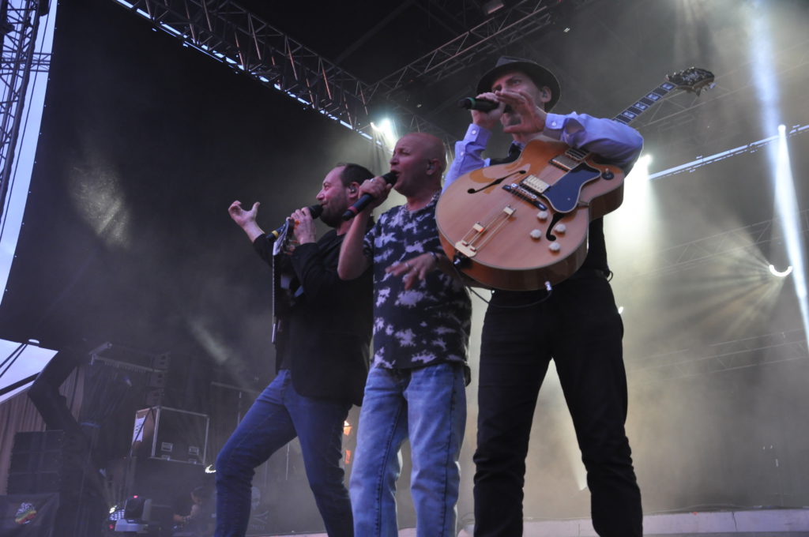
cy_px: 268
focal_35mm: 36
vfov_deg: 36.8
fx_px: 808
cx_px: 404
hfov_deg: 53.2
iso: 800
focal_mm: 24
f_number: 3.8
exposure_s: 1/60
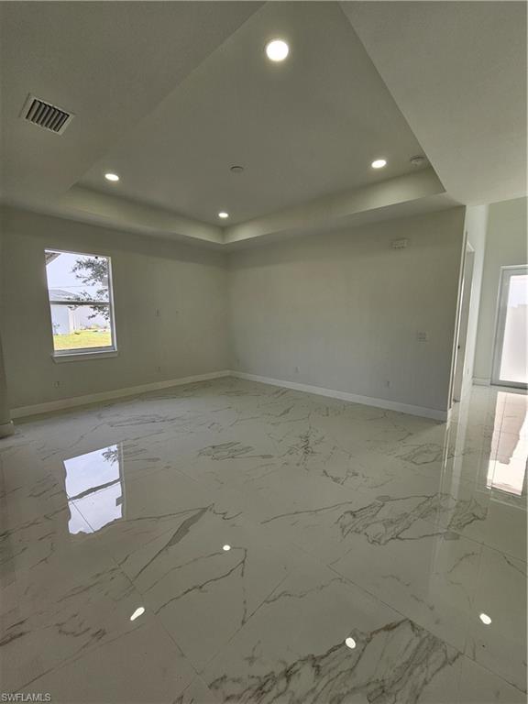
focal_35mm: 13
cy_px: 352
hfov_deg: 89.9
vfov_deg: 106.2
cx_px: 264
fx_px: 264
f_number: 2.2
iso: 50
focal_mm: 2.2
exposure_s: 1/152
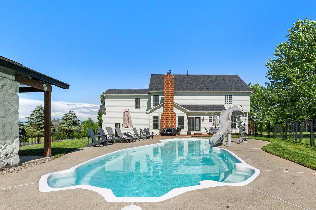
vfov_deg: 66.9
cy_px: 124
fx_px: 158
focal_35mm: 18
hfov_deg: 89.9
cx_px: 165
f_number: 8
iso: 800
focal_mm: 10
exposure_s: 1/5000
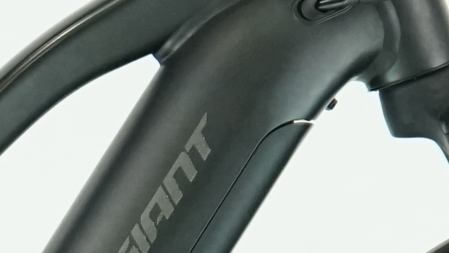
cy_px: 414
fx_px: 5797
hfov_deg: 4.4
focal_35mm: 487
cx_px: -200
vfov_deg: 2.5
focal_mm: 66
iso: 2000
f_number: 5.6
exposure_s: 1/200
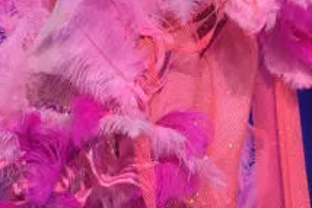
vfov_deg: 2.9
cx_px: 348
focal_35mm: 480
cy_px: -130
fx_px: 4163
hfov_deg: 4.3
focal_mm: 135
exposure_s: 1/200
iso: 800
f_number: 3.2
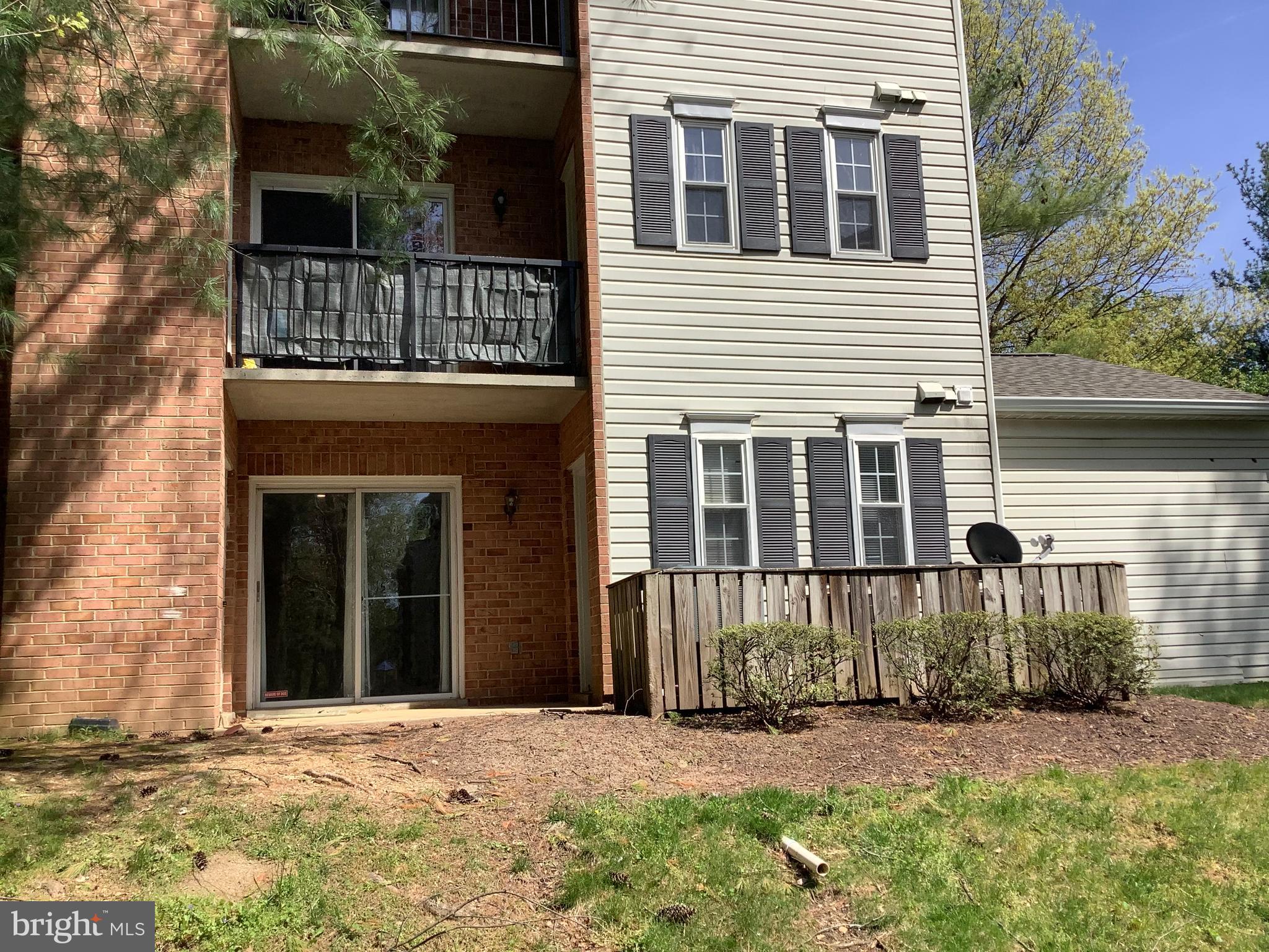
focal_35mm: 31
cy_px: 476
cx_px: 634
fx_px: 1136
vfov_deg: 45.4
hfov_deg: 58.4
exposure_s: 1/1181
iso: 25
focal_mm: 3.3
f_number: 2.4
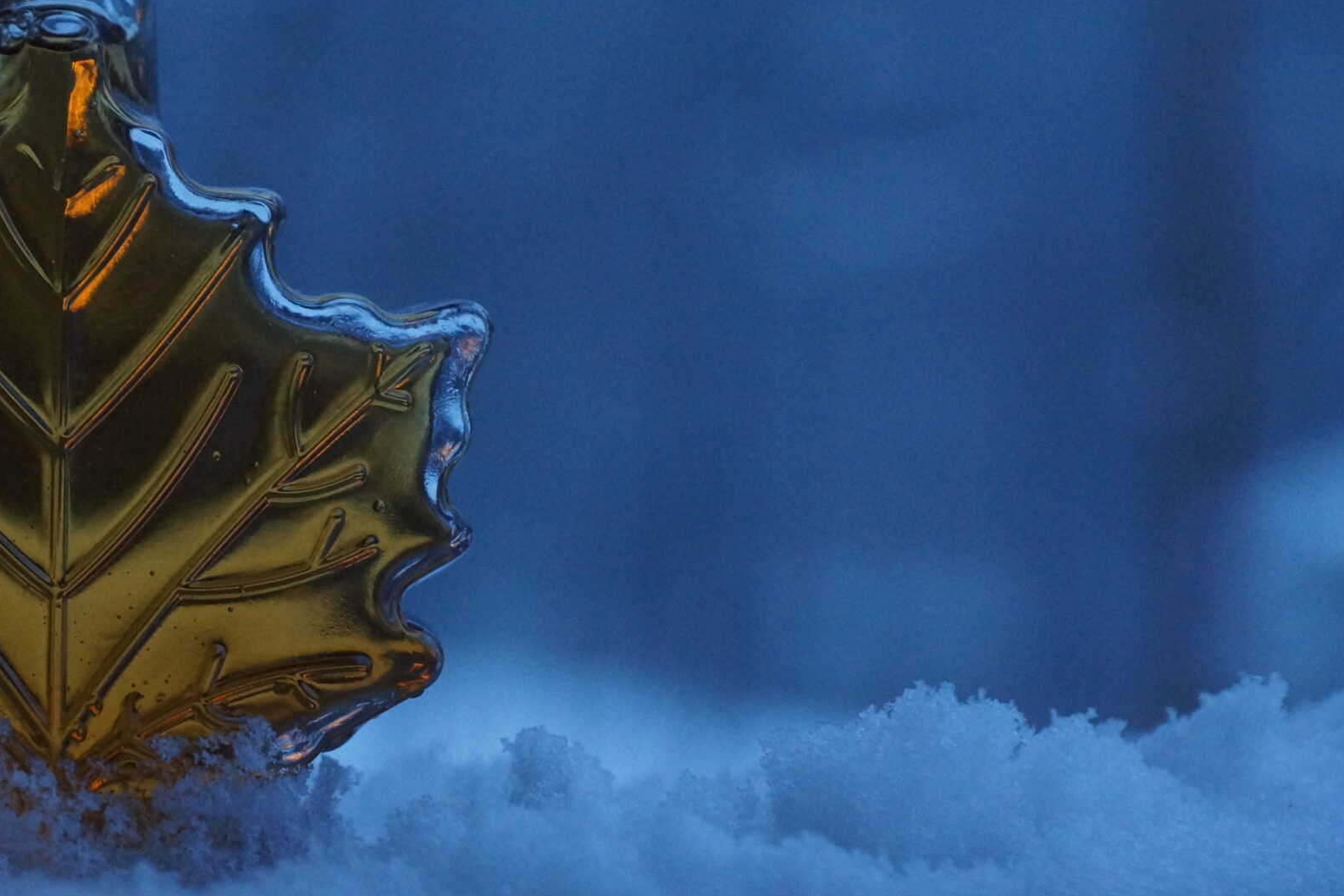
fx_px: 4517
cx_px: 320
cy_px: 229
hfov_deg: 16.8
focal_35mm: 121
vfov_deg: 11.3
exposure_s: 1/160
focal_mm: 50
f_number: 3.5
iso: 1600
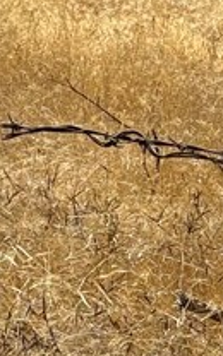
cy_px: -116
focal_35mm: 251
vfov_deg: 8.2
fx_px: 2441
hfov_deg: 5.2
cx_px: 136
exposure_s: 1/7143
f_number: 1.78
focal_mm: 6.76
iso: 100
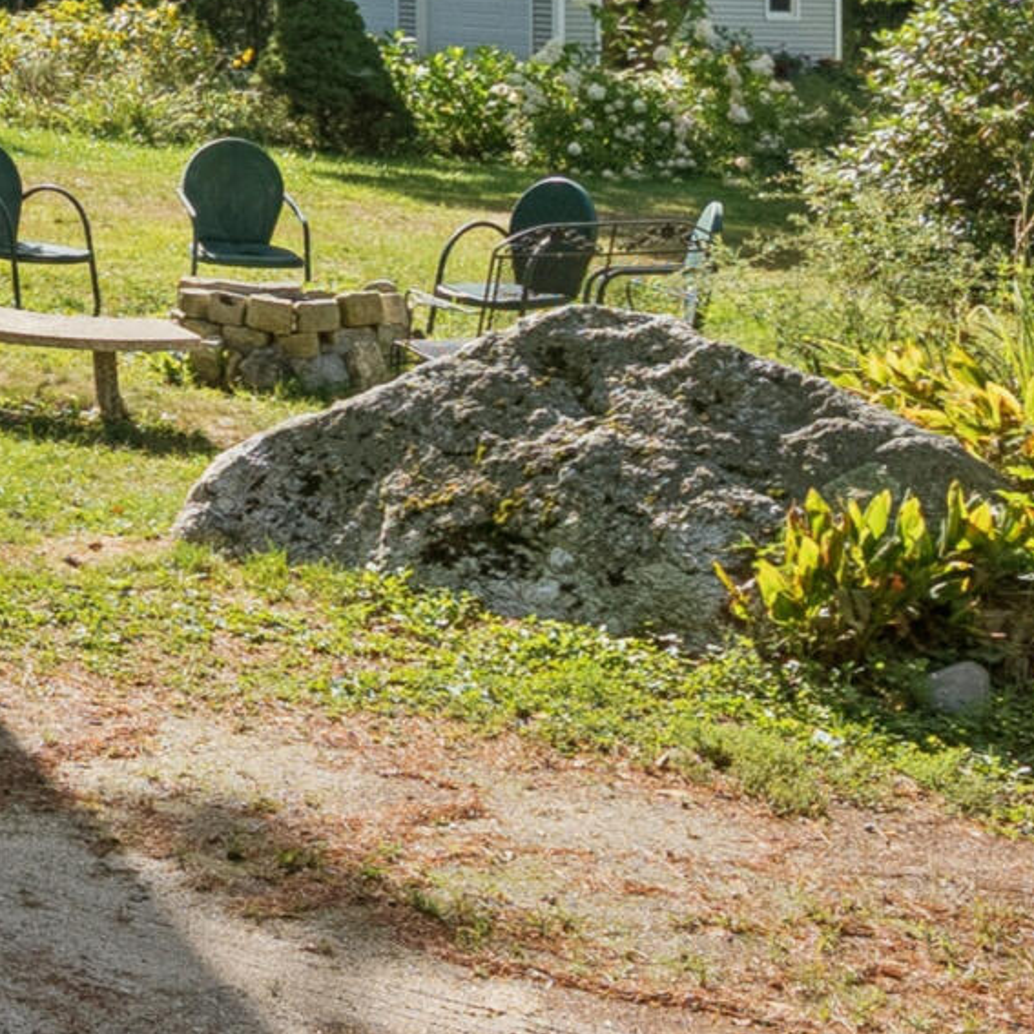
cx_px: -419
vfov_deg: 21.8
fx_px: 2433
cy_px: -273
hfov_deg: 21.1
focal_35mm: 72
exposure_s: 1/320
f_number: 7.1
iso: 320
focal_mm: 16
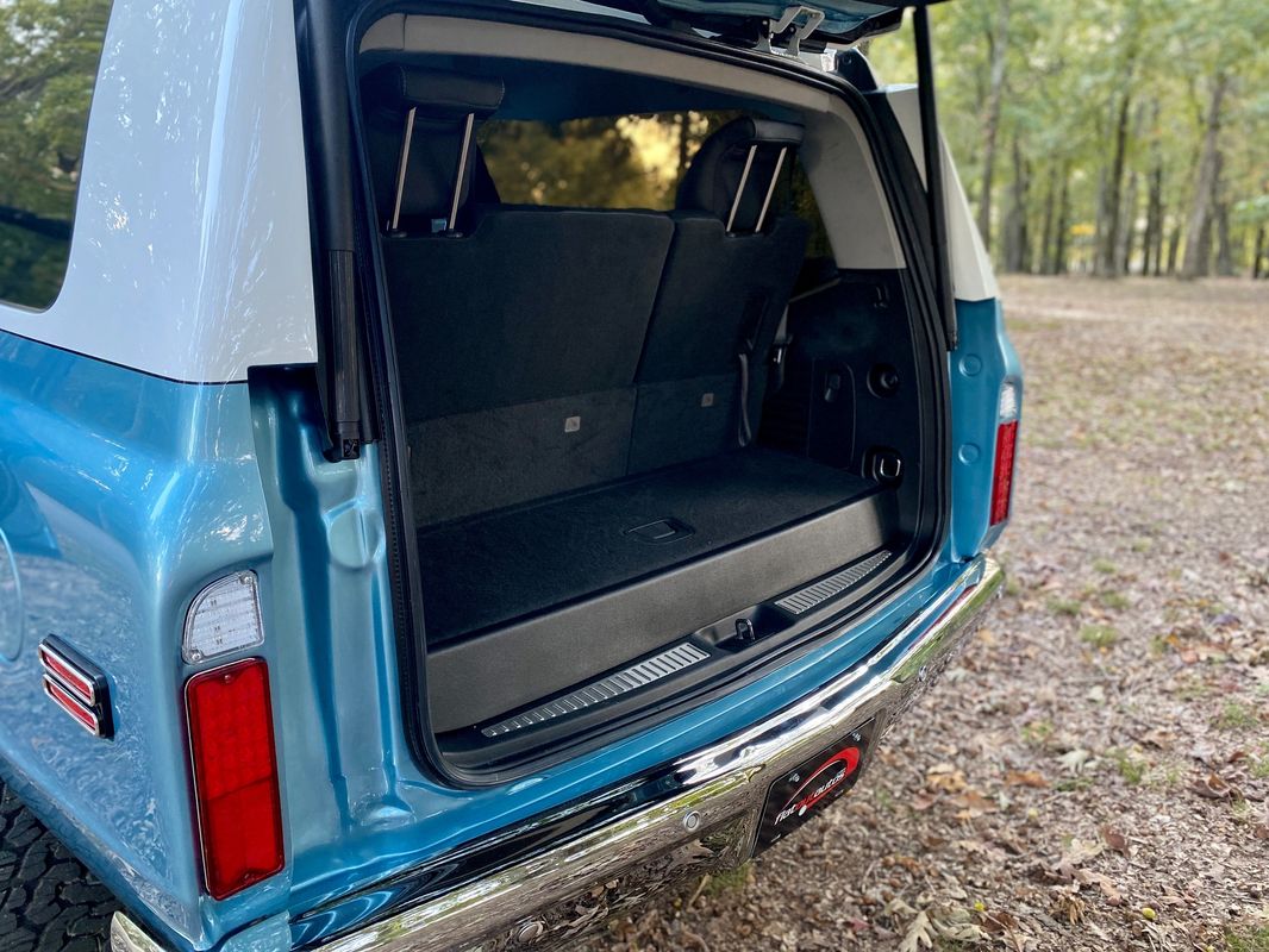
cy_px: 476
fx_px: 953
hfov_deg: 67.3
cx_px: 634
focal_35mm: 26
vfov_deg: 53.1
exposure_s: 1/121
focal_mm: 4.25
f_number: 1.8
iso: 125
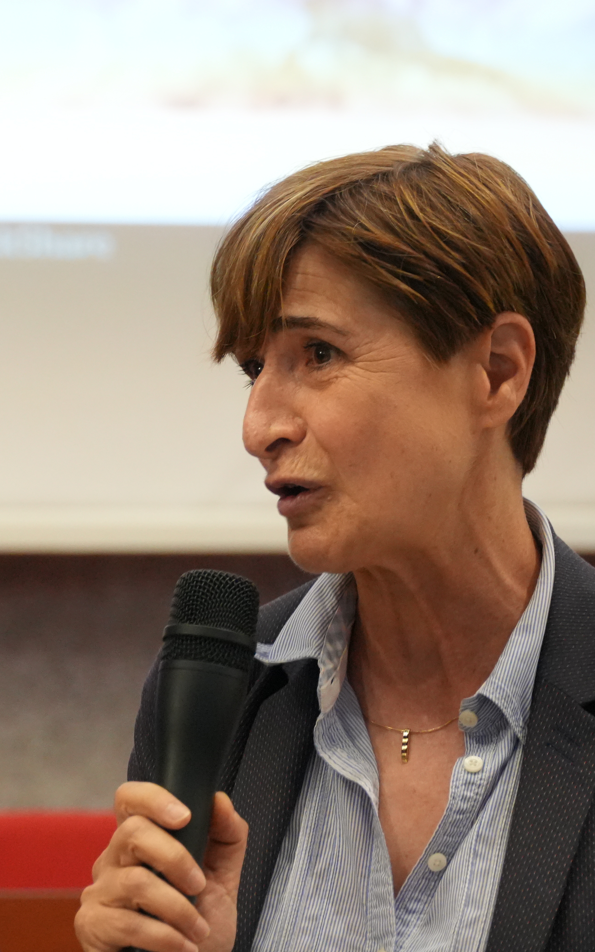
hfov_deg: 7.8
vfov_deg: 12.5
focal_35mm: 168
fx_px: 4353
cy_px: 476
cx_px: -7
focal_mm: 73
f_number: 4
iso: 3200
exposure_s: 1/125
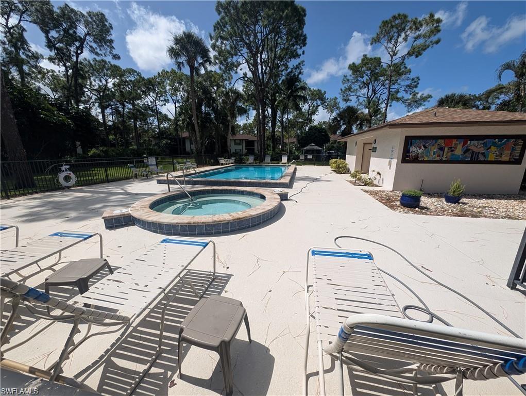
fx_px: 183
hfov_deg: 110.5
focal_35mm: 12
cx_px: 263
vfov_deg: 94.6
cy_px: 198
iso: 47
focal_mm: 2.23
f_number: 1.95
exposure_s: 1/2725
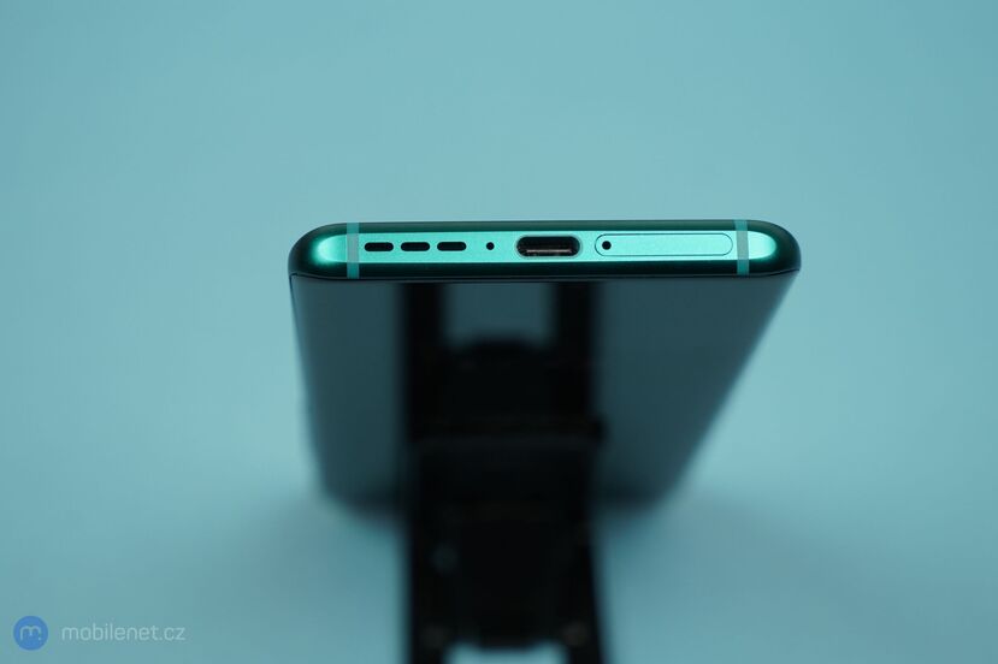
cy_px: 332
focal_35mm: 70
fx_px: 1940
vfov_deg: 19.4
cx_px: 499
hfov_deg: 28.9
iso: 1000
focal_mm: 70
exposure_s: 1/160
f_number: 5
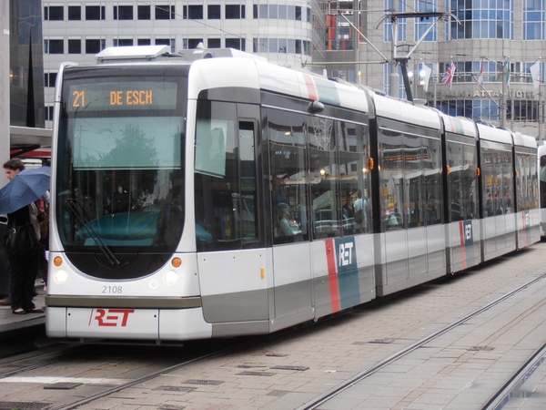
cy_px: 205
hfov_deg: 17.7
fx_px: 1751
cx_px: 273
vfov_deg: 13.3
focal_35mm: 111
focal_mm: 19.64
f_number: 5.5
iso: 125
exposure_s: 1/40
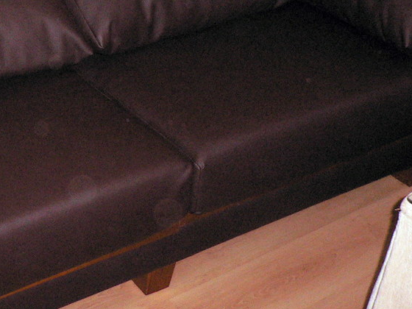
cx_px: 37
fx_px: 893
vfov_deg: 19.1
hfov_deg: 25.2
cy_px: 1
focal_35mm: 75
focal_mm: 5.8
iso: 400
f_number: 2.8
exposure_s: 1/60
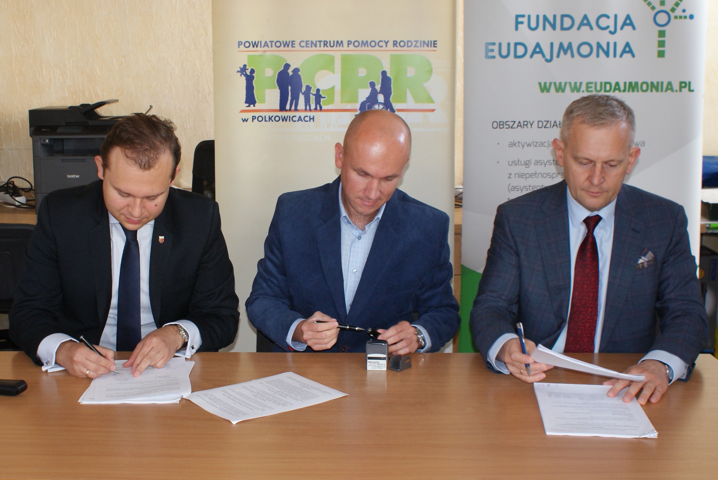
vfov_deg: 40.1
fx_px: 659
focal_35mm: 33
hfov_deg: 57.2
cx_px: 359
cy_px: 240
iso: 400
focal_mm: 22
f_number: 5.6
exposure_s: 1/60
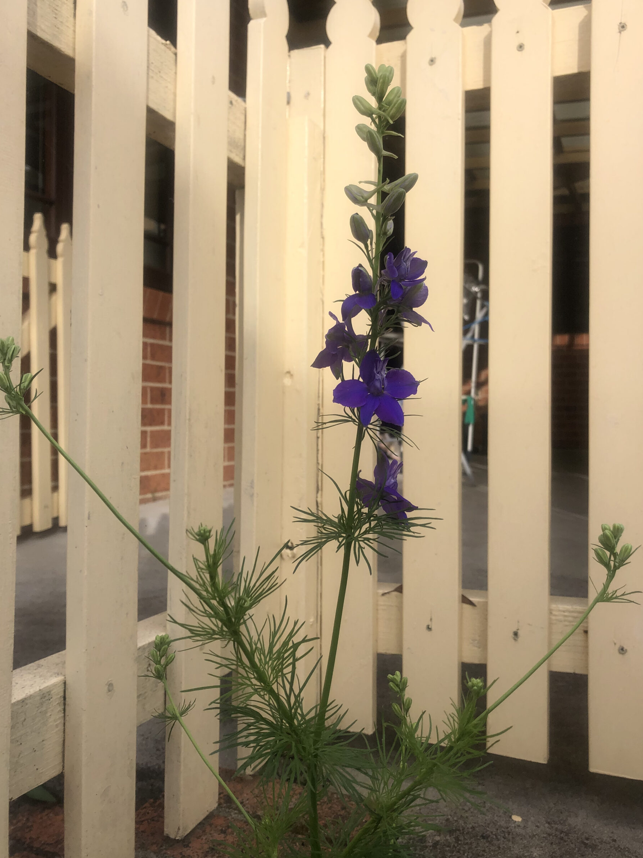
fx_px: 743
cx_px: 337
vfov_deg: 59.9
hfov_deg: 46.8
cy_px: 407
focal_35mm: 30
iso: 20
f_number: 1.8
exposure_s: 1/1000
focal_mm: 3.99
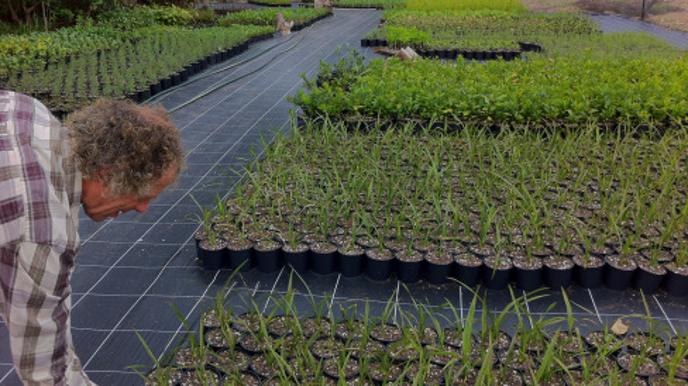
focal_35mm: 39
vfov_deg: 30.2
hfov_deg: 51.6
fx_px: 711
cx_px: 344
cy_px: 140
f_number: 2.8
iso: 80
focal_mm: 3.85
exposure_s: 1/136
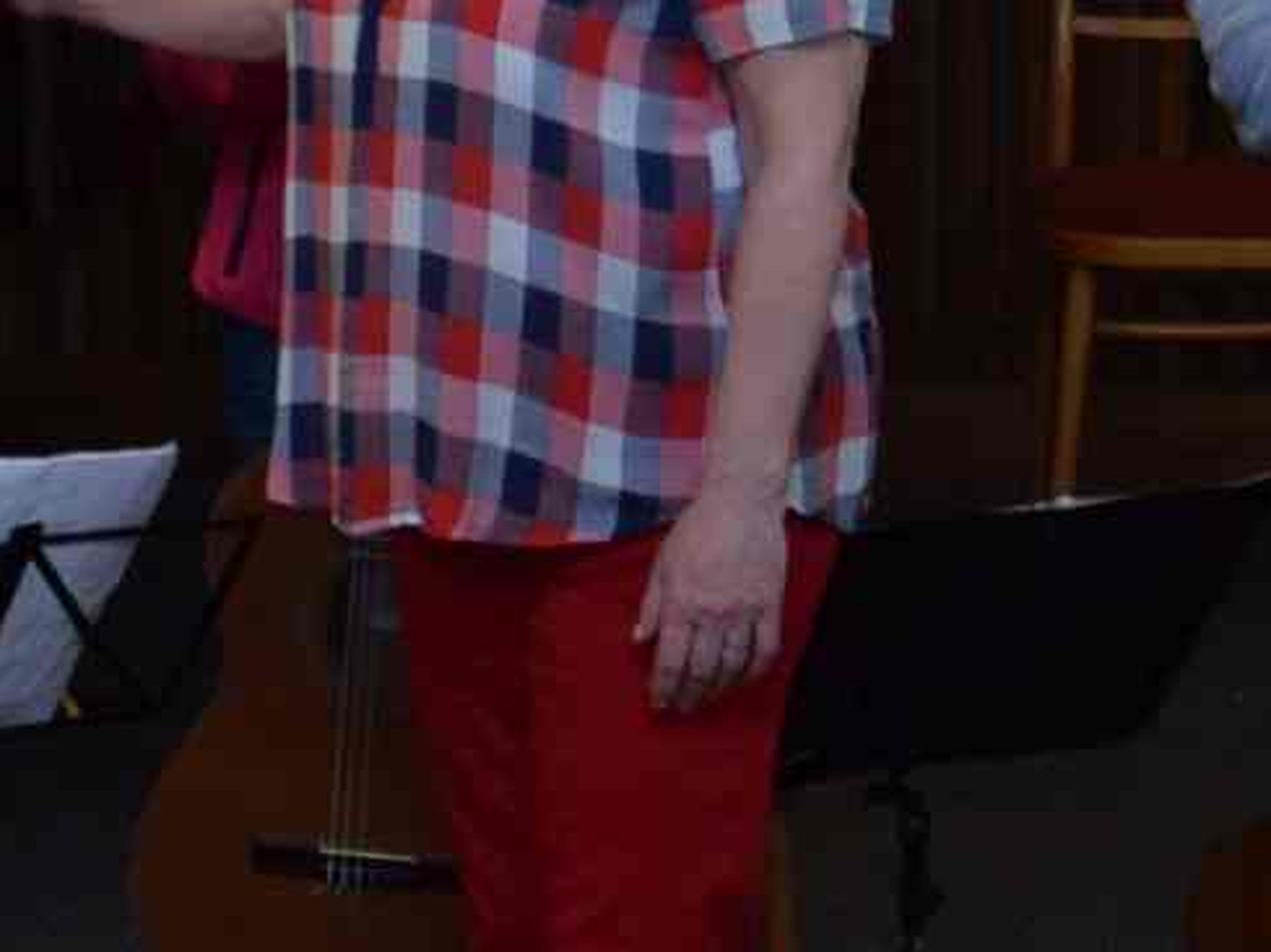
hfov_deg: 8.9
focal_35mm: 221
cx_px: -109
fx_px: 8107
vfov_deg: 6.7
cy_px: -125
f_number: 4
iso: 400
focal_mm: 25
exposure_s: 1/100
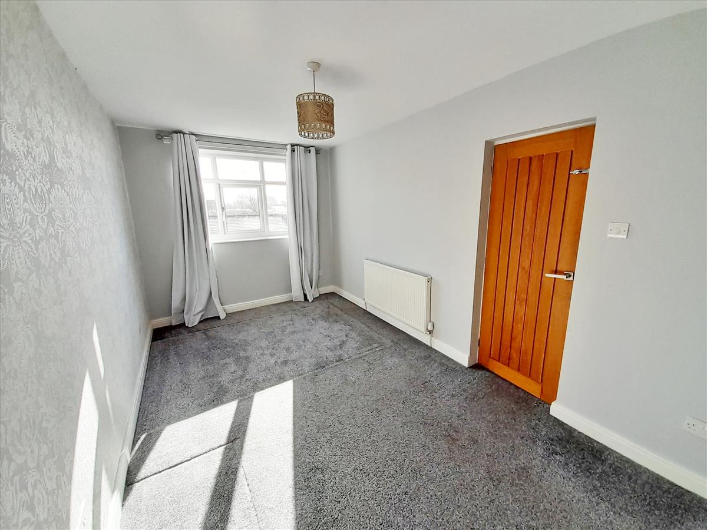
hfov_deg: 106.2
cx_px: 354
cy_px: 265
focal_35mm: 13
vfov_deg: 89.9
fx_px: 266
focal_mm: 1.13
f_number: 2.2
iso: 40
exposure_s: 1/100
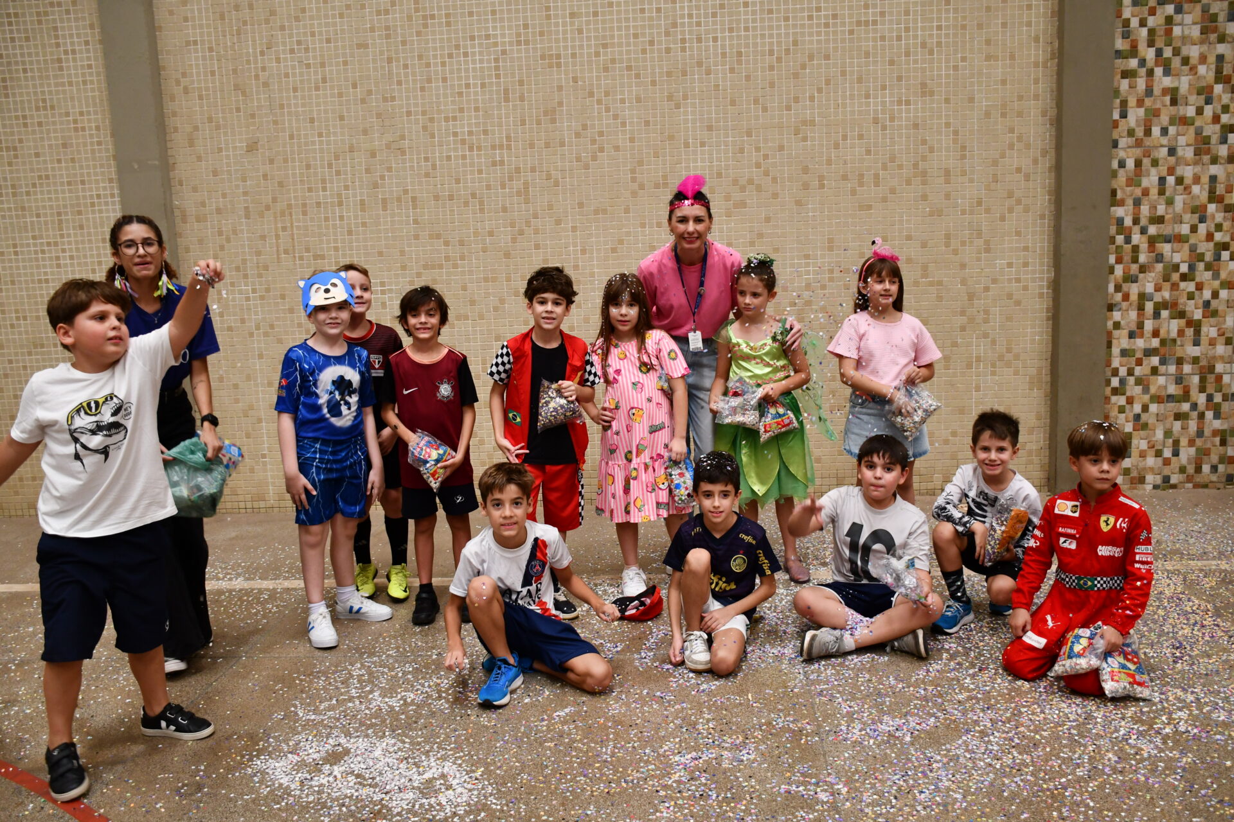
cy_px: 411
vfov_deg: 43.6
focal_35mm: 30
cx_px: 617
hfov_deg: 61.9
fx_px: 1028
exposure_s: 1/125
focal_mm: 20
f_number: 3.5
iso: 1100
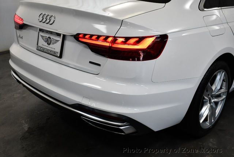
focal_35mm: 44
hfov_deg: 44.4
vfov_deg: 30.6
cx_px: 117
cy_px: 78
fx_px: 286
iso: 500
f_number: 3.8
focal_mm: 22
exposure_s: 1/250
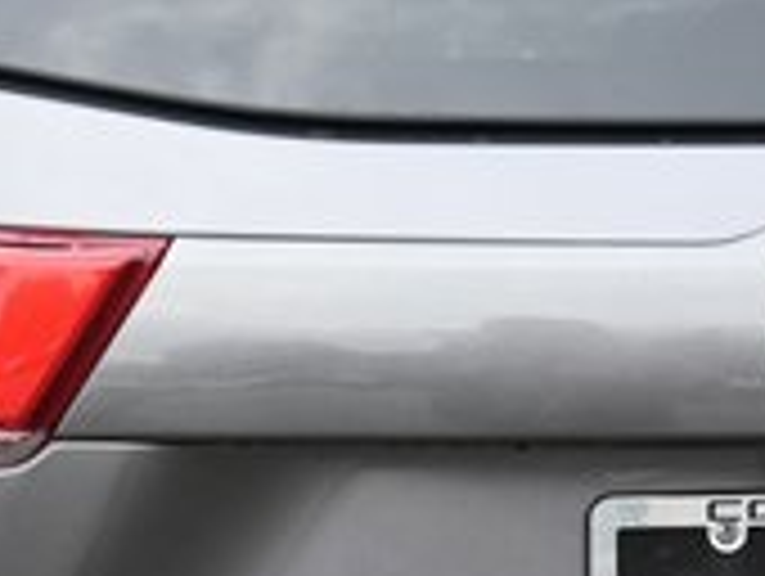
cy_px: 668
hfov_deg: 11.0
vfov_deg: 8.2
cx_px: 108
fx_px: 3957
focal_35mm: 179
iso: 200
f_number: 5
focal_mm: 33
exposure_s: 1/250
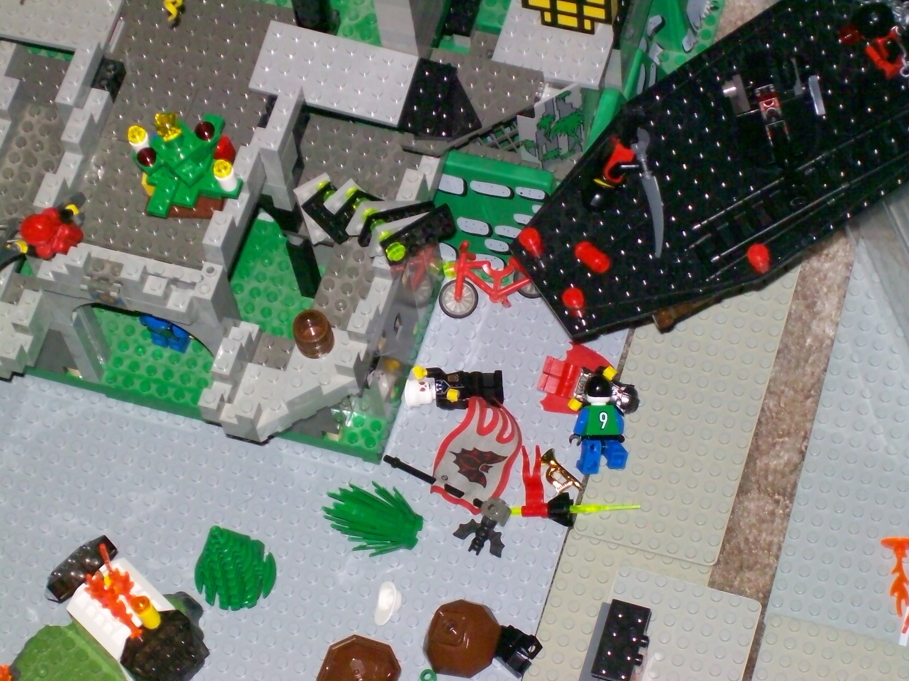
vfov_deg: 13.7
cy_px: 340
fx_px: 2836
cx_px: 454
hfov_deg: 18.2
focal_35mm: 108
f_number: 4.8
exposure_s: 1/257
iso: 200
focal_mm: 18
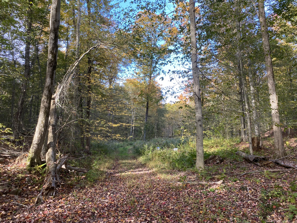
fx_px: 223
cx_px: 148
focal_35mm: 26
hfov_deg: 67.3
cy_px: 112
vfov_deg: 53.1
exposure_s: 1/121
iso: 40
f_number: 1.8
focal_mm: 4.25
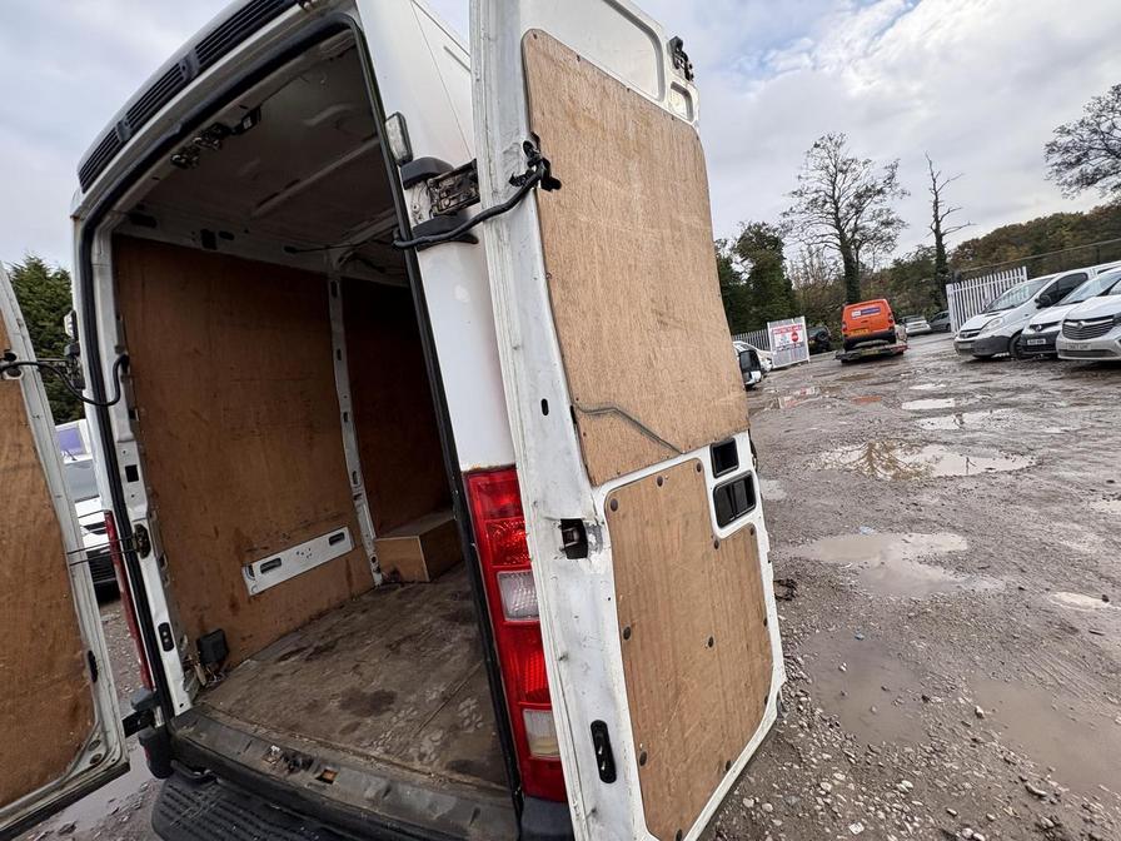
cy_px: 420
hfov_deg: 102.1
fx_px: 453
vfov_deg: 85.7
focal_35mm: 14
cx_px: 560
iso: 40
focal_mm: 2.22
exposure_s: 1/591
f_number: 2.2
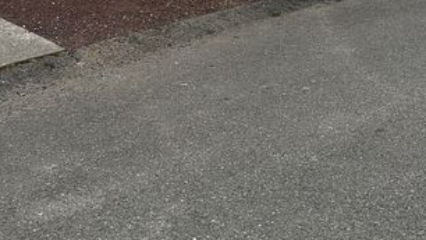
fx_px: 644
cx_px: 156
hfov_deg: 36.4
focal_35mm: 57
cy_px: -57
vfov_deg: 19.7
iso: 80
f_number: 1.78
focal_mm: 6.86
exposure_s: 1/1845
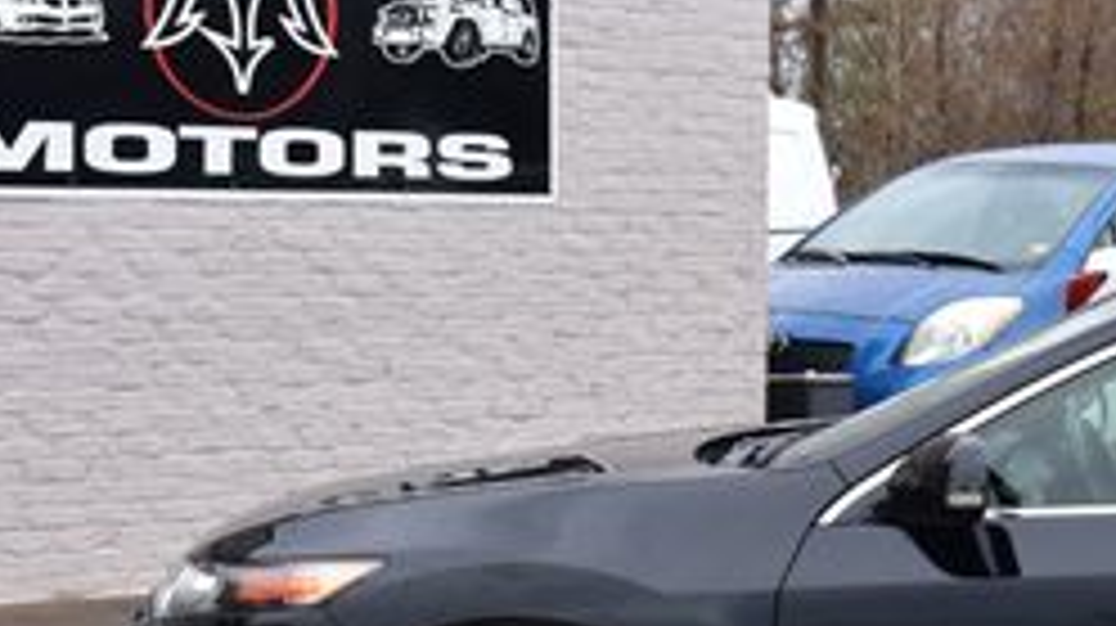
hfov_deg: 14.9
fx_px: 4080
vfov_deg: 8.8
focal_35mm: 138
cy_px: 482
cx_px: 1418
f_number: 9
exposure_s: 1/160
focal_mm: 34
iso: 400
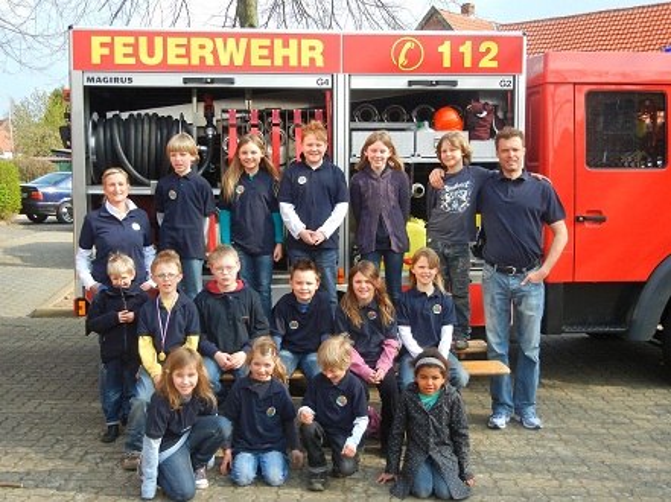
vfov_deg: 32.1
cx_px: 336
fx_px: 872
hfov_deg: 42.1
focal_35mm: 45
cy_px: 251
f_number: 3.8
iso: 160
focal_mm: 8.1
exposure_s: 1/360
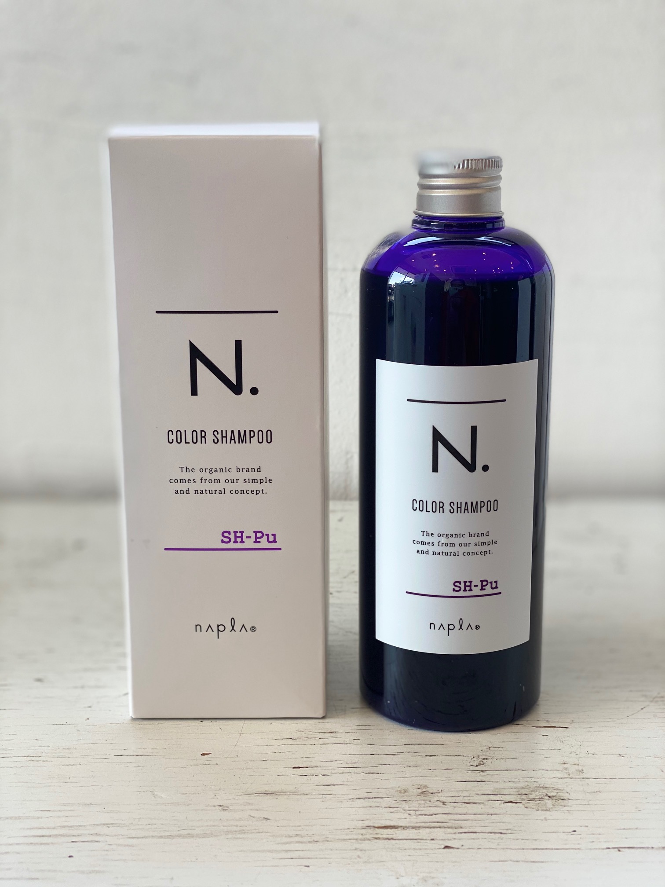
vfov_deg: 36.8
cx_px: 332
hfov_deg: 28.0
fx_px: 1332
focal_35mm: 52
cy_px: 444
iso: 32
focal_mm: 6
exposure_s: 1/120
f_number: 2
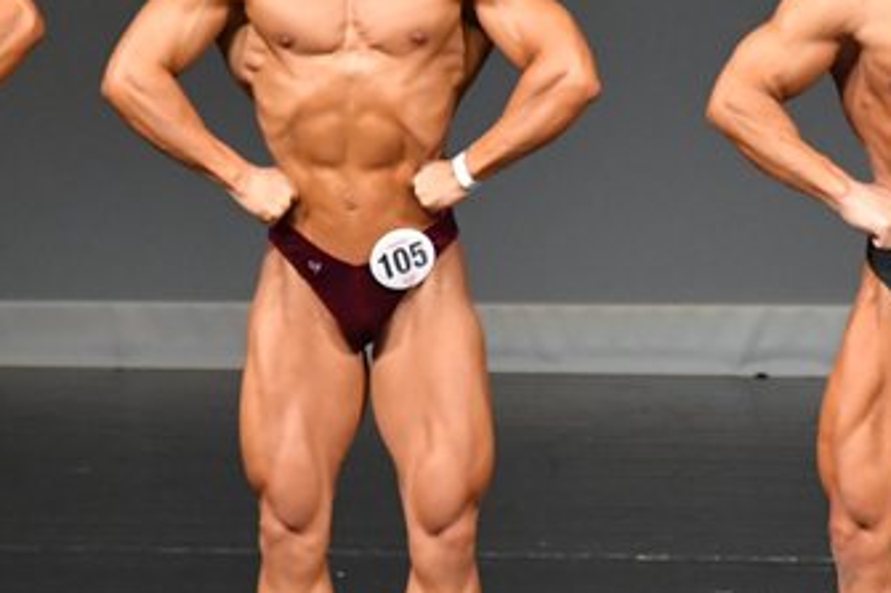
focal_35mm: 798
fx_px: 19740
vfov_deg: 1.7
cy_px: 293
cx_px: 597
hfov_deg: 2.6
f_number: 5.6
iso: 5000
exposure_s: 1/400
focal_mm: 230
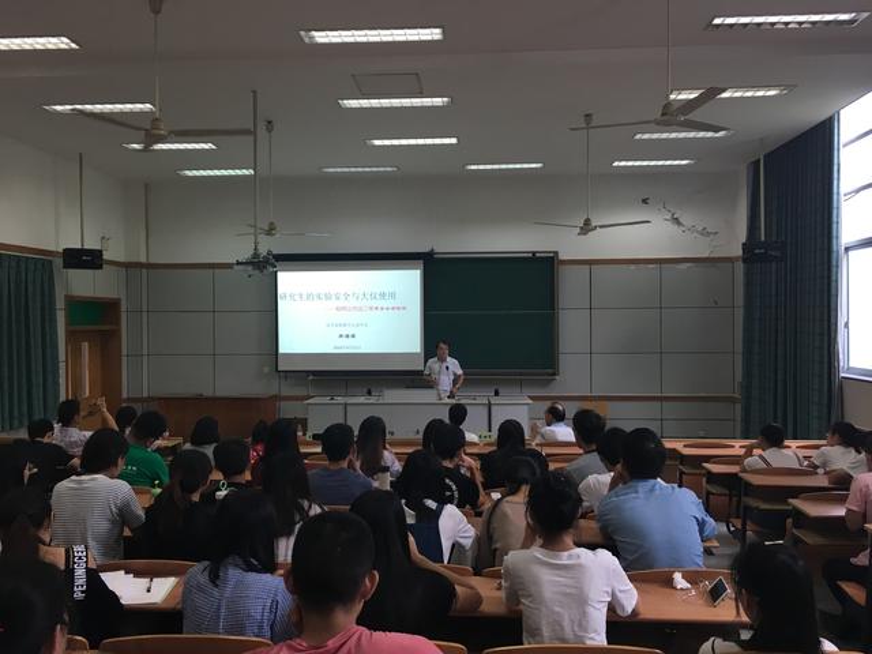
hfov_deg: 61.7
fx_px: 731
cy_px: 327
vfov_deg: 48.2
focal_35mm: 29
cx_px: 436
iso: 32
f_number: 2.2
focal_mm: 4.15
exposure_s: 1/33
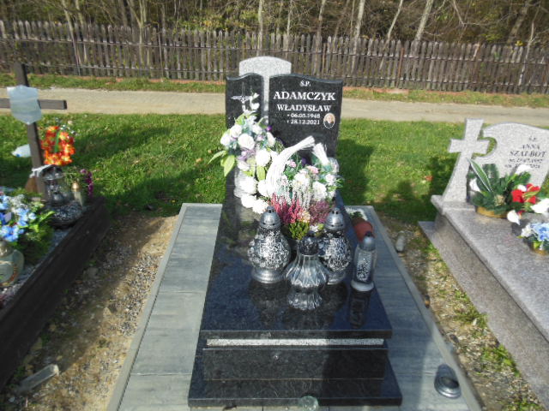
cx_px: 274
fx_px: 396
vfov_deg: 54.9
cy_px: 206
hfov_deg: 69.4
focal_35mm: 25
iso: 125
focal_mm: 4.5
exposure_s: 1/1250
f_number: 3.2
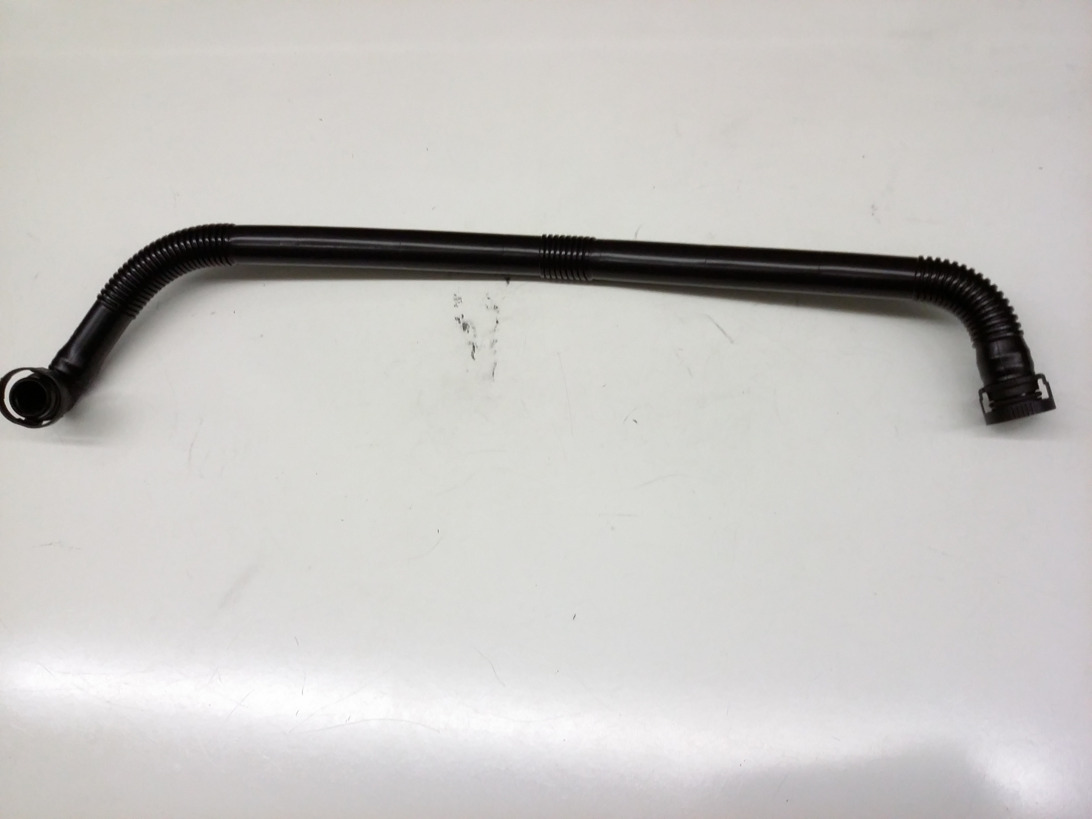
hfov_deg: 56.8
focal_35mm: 32
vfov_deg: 44.2
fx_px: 1009
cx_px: 546
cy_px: 410
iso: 160
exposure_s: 1/24
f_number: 2.4
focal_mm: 3.4
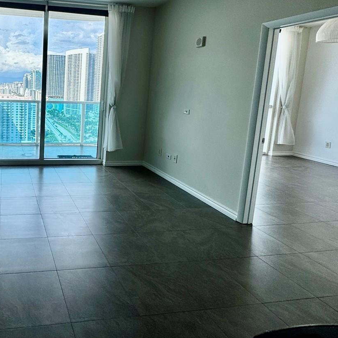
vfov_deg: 63.6
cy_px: 117
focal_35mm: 24
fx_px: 265
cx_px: 43
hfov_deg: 57.3
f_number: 2.2
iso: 40
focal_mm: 2.22
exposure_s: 1/453
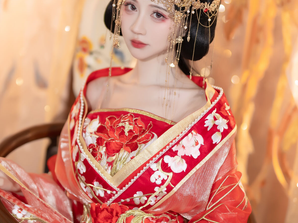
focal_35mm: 123
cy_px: 107
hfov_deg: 16.0
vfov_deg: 12.0
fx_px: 1059
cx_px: 149
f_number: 1.4
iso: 100
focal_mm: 85
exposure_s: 1/250
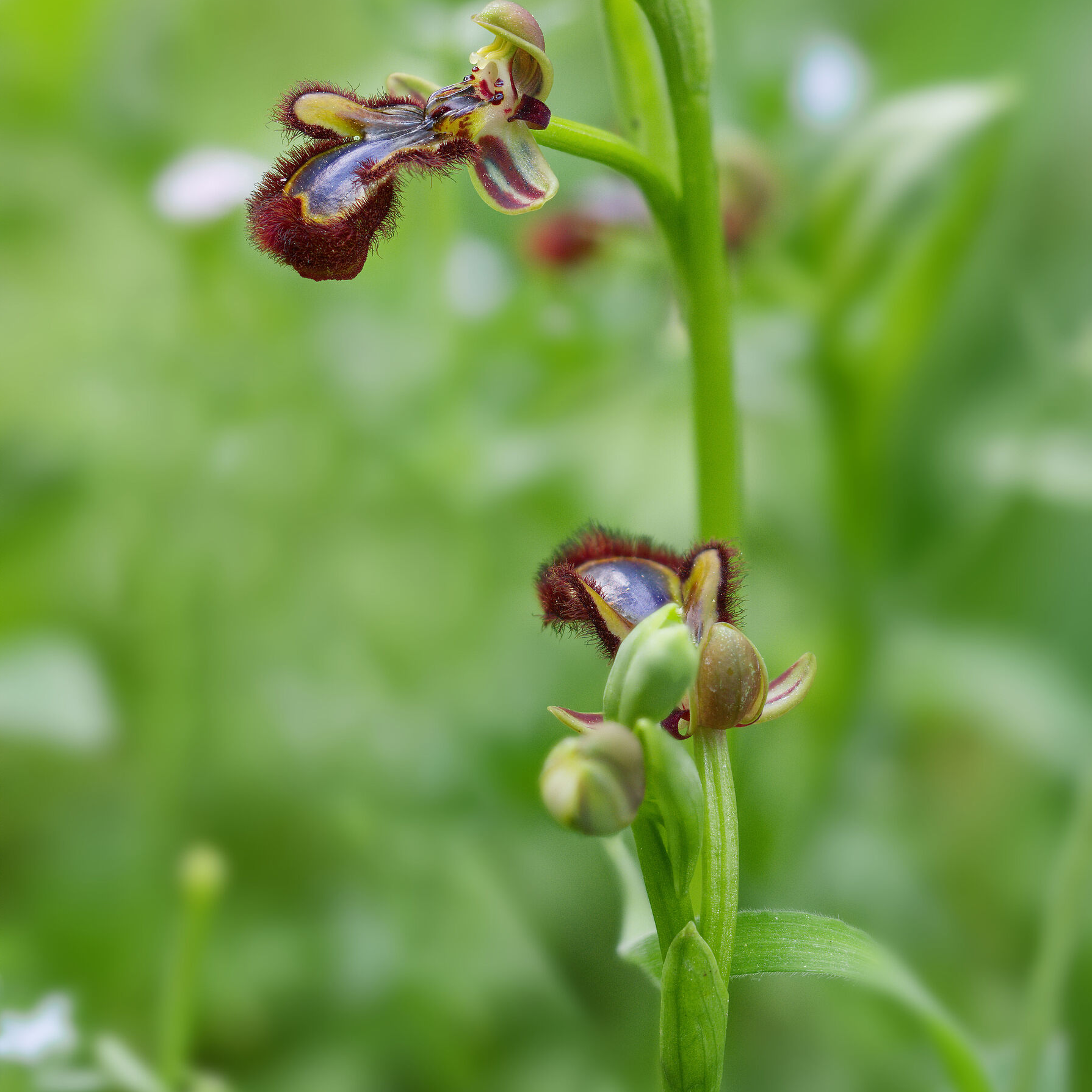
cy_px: 377
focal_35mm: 147
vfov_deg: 11.9
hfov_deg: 11.9
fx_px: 5246
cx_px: 548
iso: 200
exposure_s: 1/125
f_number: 2.8
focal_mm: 60
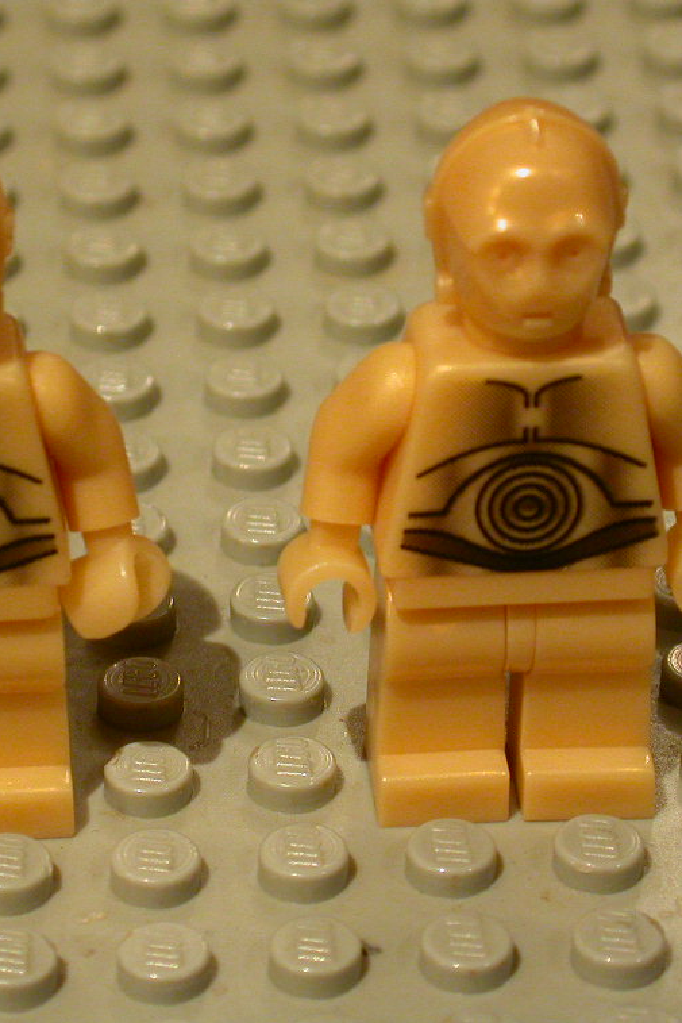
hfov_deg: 7.0
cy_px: 508
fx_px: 5595
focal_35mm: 197
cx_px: 234
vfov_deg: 10.4
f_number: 4.8
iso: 168
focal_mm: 29.1
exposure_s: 1/3.8
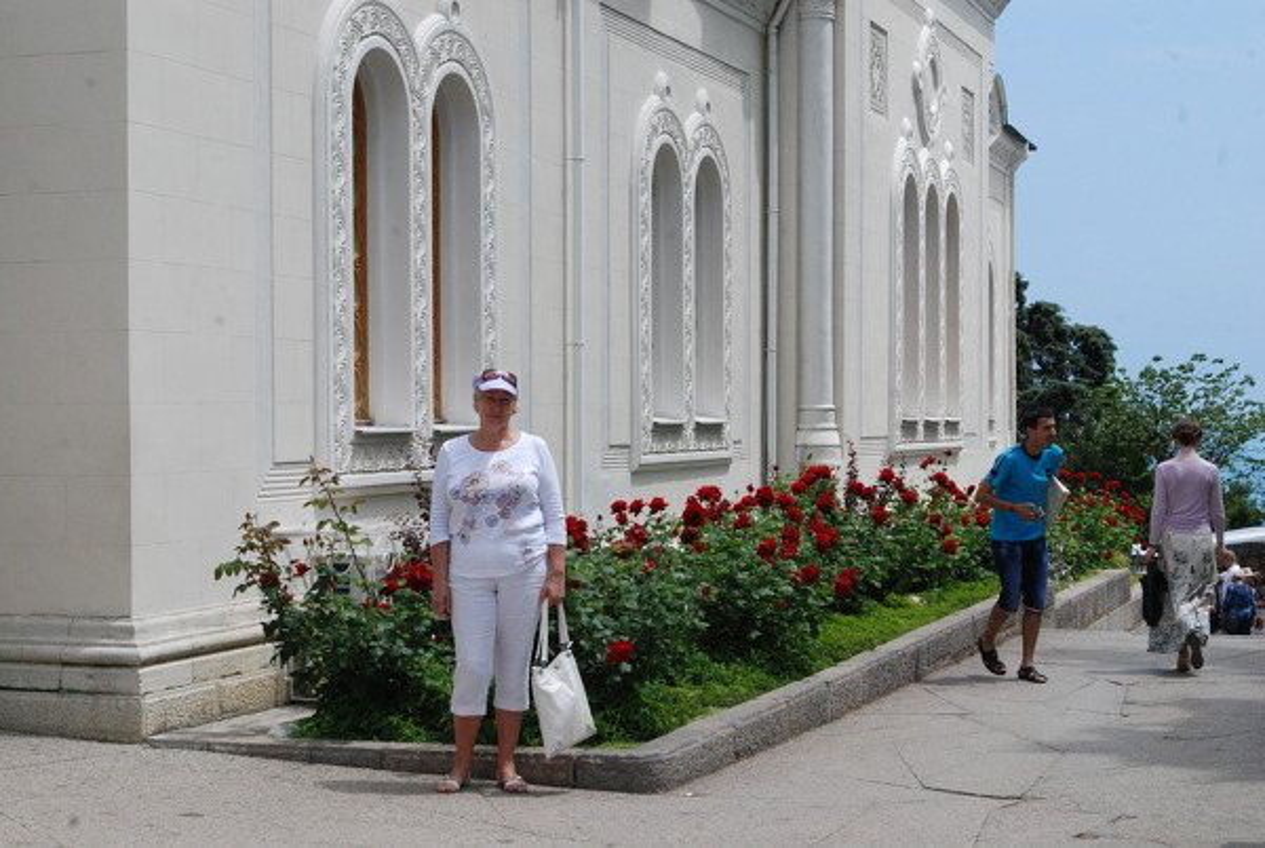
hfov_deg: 30.5
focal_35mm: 66
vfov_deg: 20.7
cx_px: 632
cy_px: 424
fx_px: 2323
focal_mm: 44
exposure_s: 1/750
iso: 800
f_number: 13
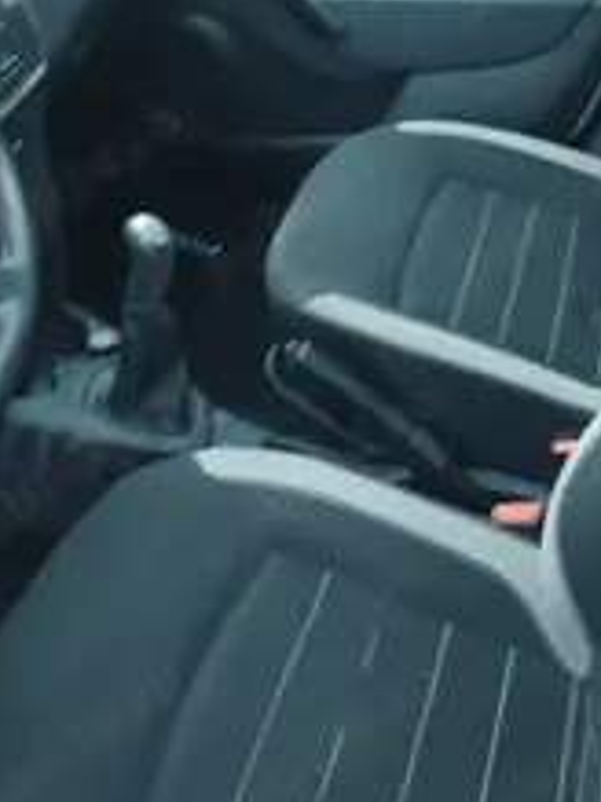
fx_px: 1228
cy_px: 256
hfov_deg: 27.3
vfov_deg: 35.8
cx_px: 191
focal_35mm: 53
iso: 968
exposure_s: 1/25
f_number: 1.8
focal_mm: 4.75
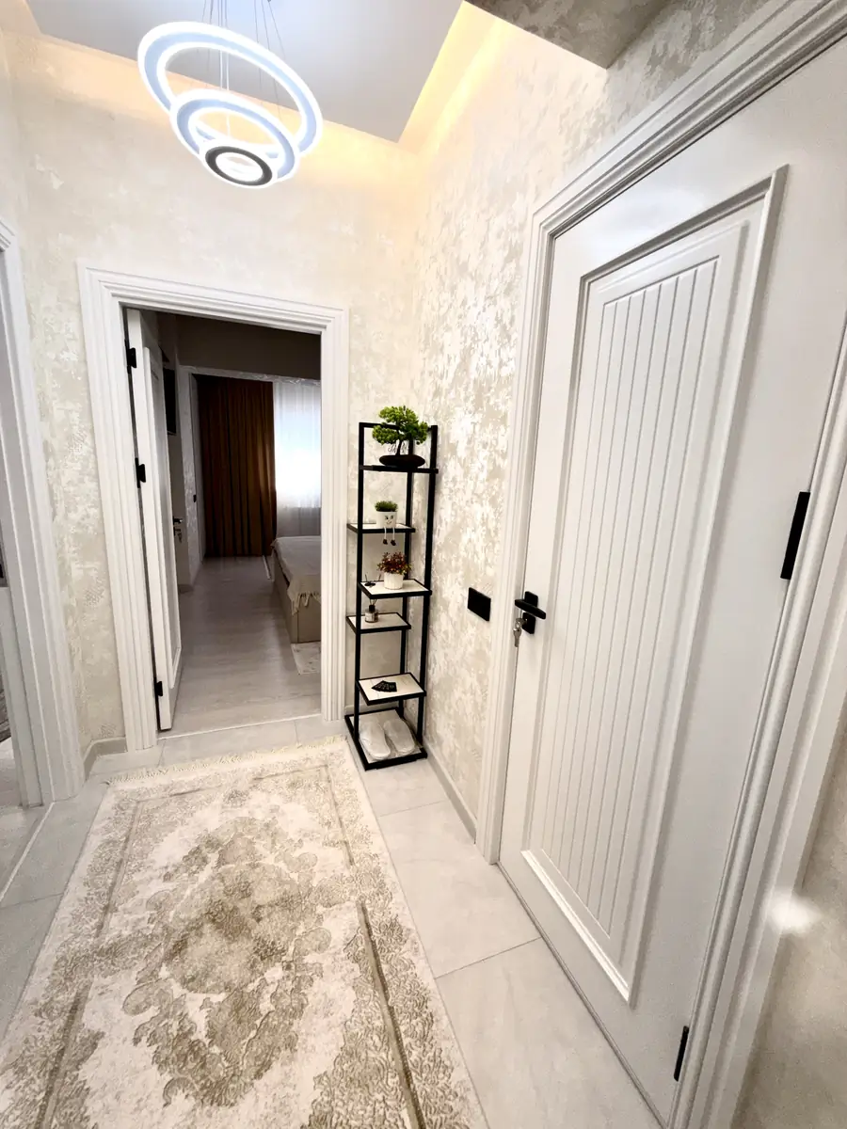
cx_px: 424
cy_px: 564
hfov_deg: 85.7
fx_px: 457
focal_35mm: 14
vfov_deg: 102.1
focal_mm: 2.22
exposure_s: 1/135
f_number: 2.2
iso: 64
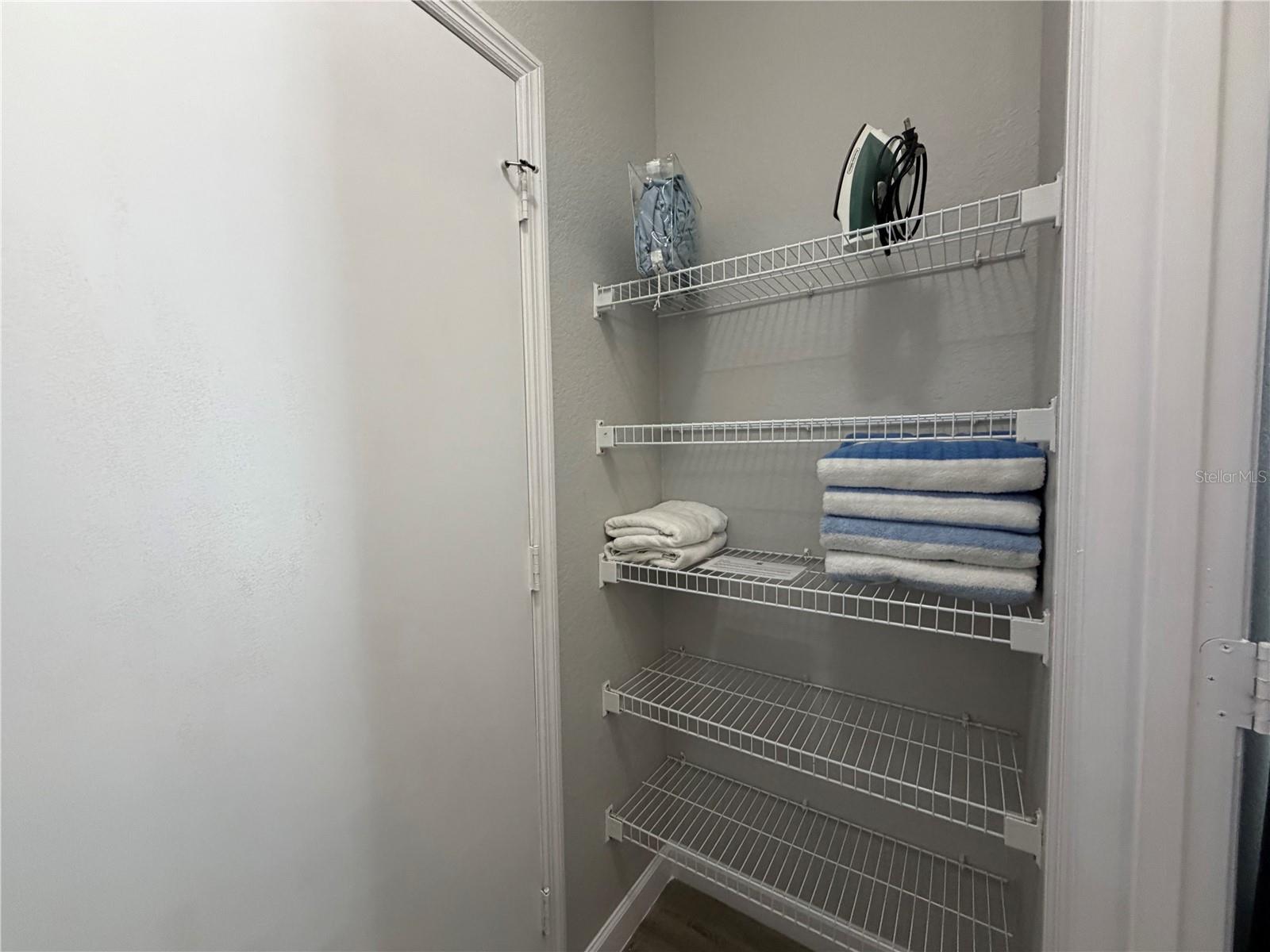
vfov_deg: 85.7
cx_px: 635
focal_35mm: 14
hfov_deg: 102.1
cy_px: 476
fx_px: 514
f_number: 2.2
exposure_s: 1/60
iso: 320
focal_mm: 2.22
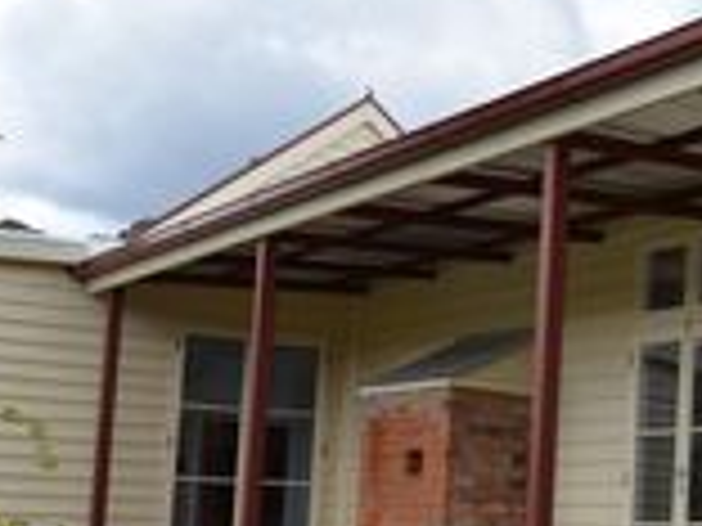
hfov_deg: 25.8
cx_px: 972
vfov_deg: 23.7
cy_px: 420
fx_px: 1237
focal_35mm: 61
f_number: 7.1
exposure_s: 1/200
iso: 200
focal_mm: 14
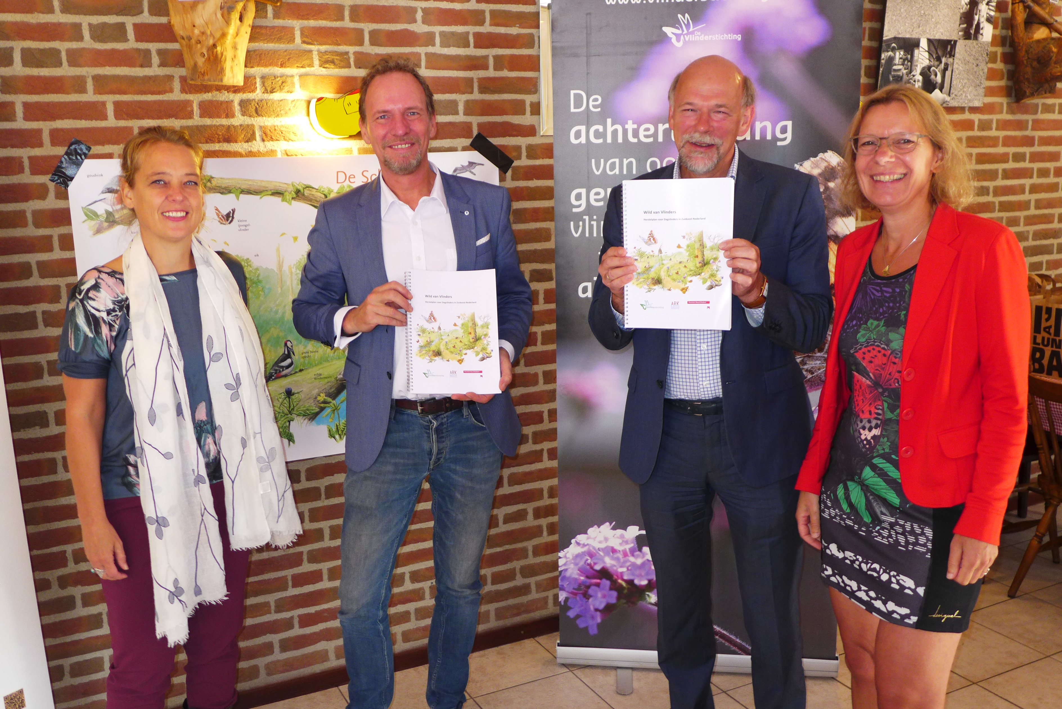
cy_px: 354
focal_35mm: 35
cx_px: 531
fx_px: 1033
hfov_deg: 54.4
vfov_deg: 37.9
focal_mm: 6.9
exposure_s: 1/60
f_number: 1.6
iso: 200
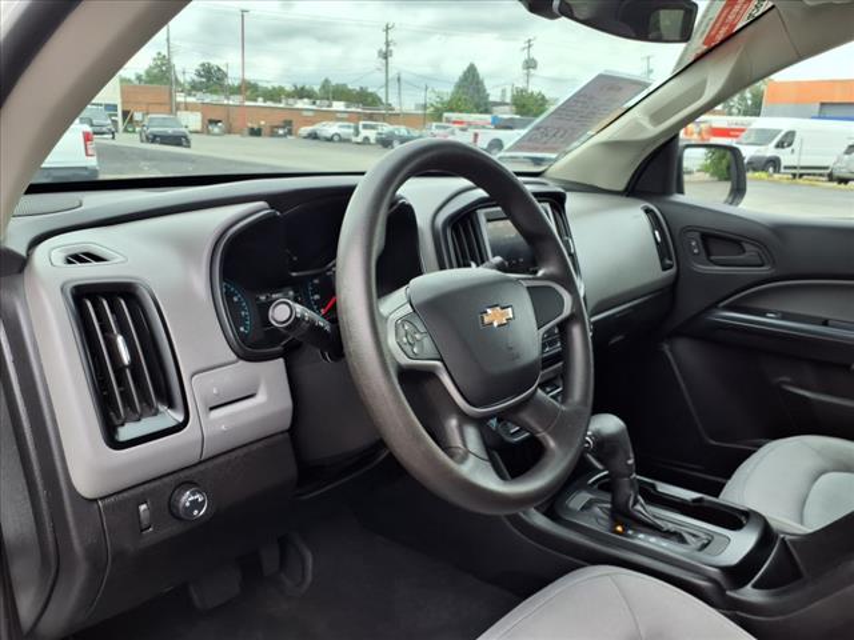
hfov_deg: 65.3
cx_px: 427
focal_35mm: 27
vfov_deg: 51.4
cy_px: 320
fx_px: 666
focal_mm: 3.58
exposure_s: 1/233
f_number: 1.9
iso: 40
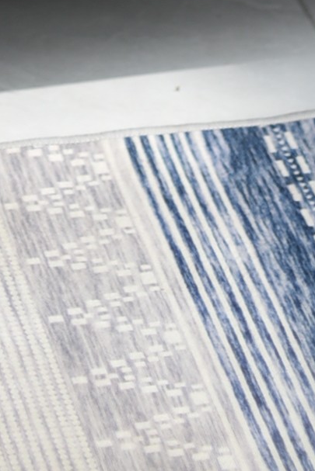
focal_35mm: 303
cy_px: -905
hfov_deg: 4.5
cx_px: -16
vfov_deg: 6.3
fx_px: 3974
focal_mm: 50
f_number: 2
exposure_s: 1/180
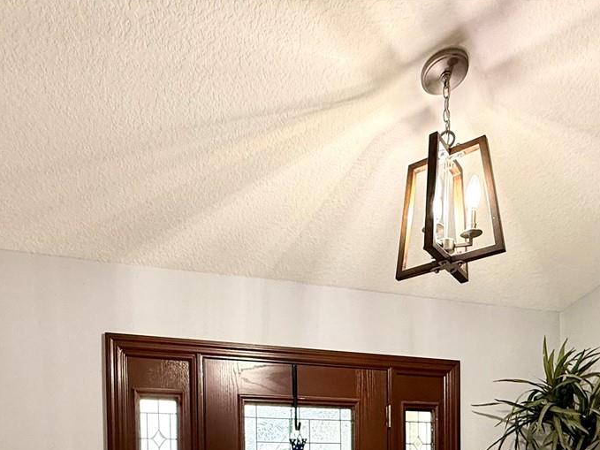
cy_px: 526
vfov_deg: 35.0
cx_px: 267
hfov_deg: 55.2
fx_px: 572
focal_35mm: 33
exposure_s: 1/60
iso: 200
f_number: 2.2
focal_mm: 2.22
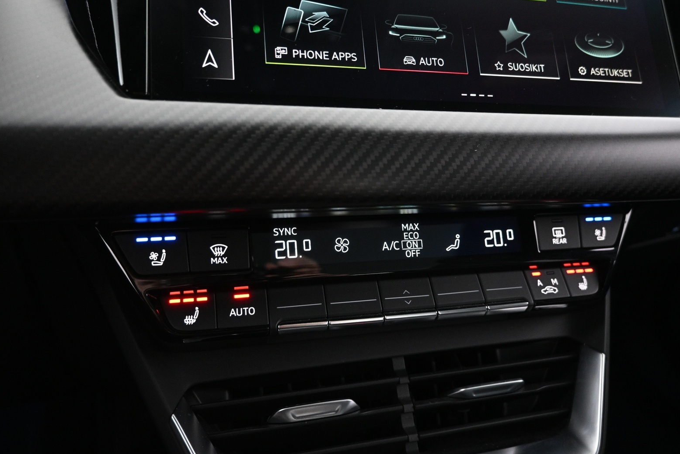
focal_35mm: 25
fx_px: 472
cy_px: 229
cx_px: 350
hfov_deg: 71.5
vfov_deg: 51.3
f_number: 3.5
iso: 1600
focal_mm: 16
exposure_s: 1/15
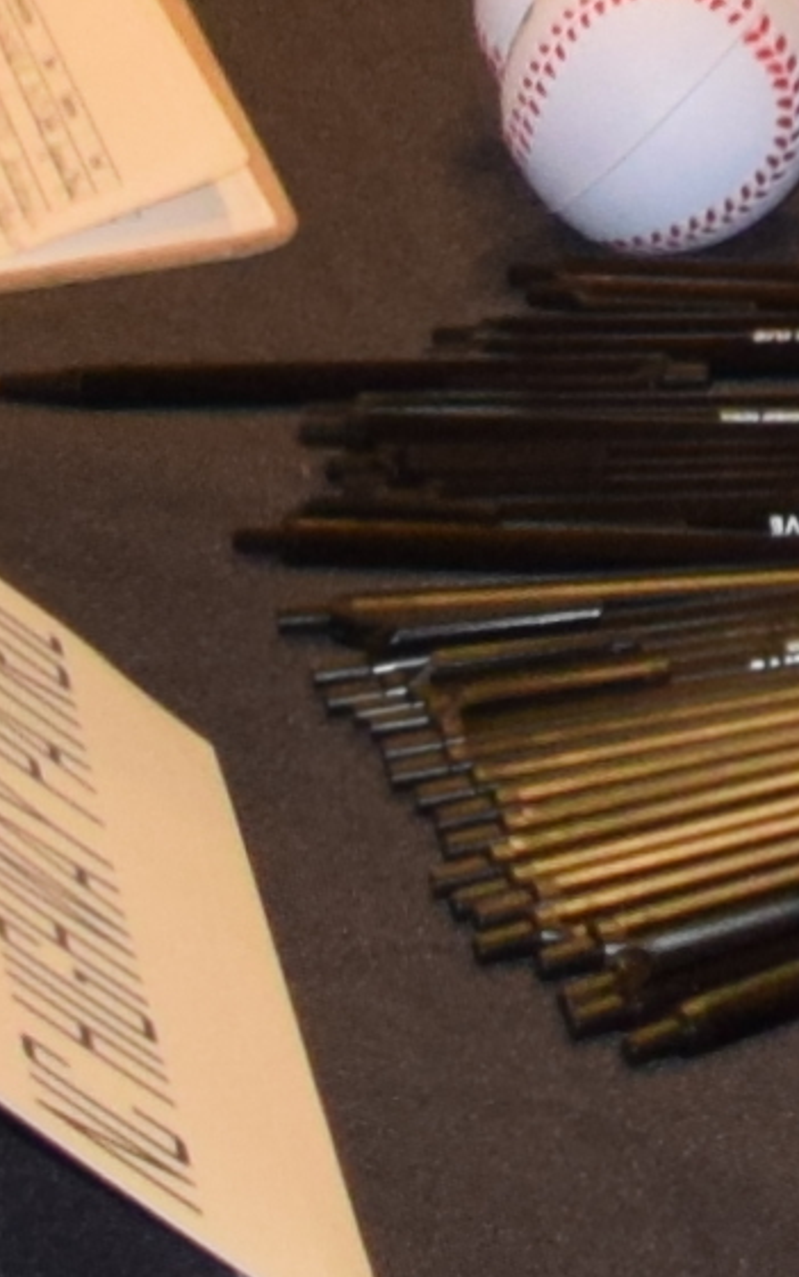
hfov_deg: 3.8
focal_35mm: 327
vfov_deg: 6.2
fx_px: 11384
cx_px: 2804
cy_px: -1755
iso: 800
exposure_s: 1/60
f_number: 4
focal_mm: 20
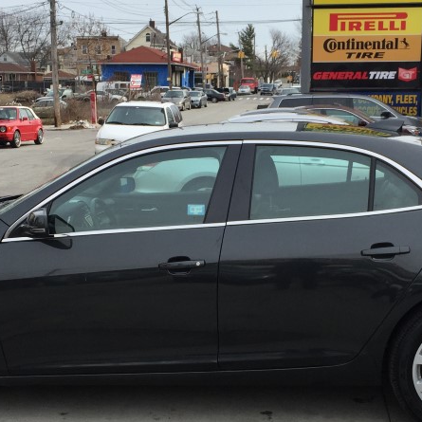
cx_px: 216
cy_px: 258
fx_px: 814
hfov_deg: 29.1
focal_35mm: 59
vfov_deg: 29.0
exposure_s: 1/1163
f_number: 2.2
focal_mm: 4.15
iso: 32
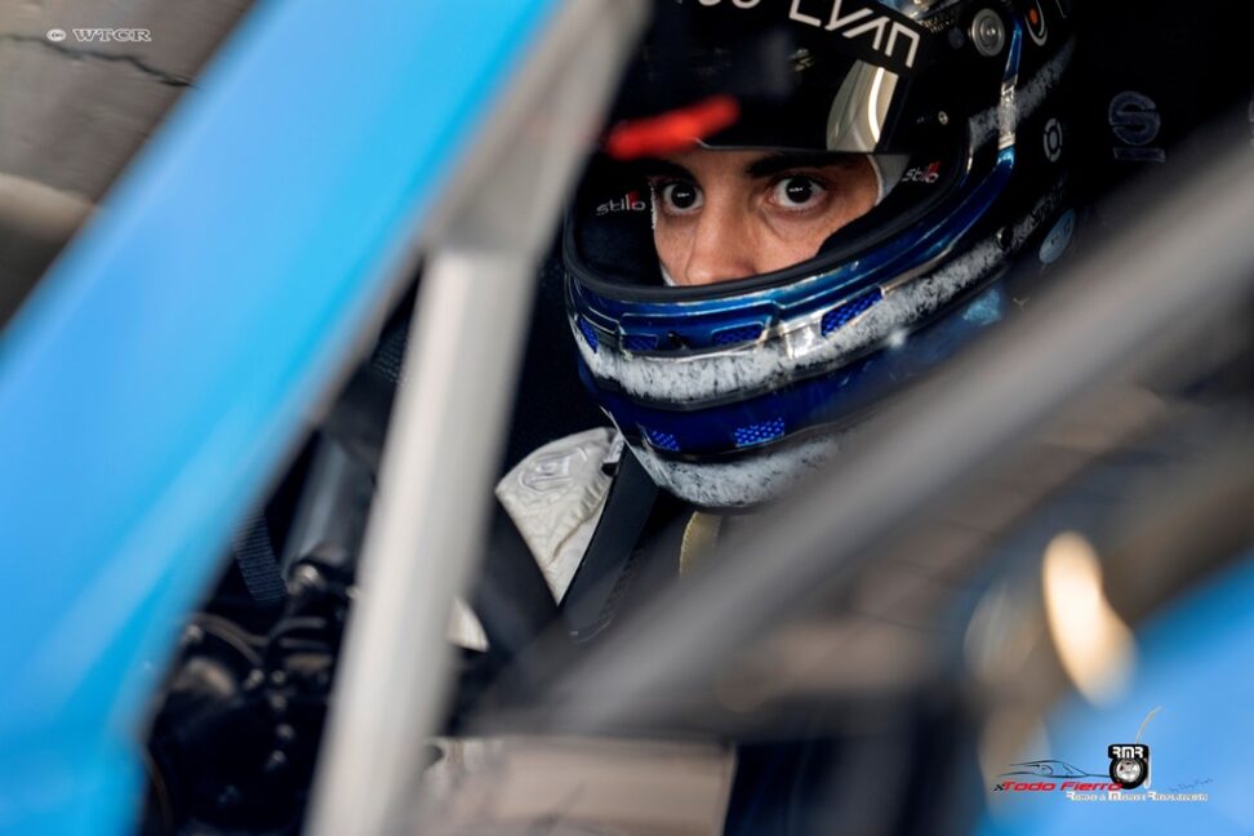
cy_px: 418
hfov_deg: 19.5
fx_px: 3657
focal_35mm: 105
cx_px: 627
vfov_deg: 13.0
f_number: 4.5
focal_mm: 105
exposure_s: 1/80
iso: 1600
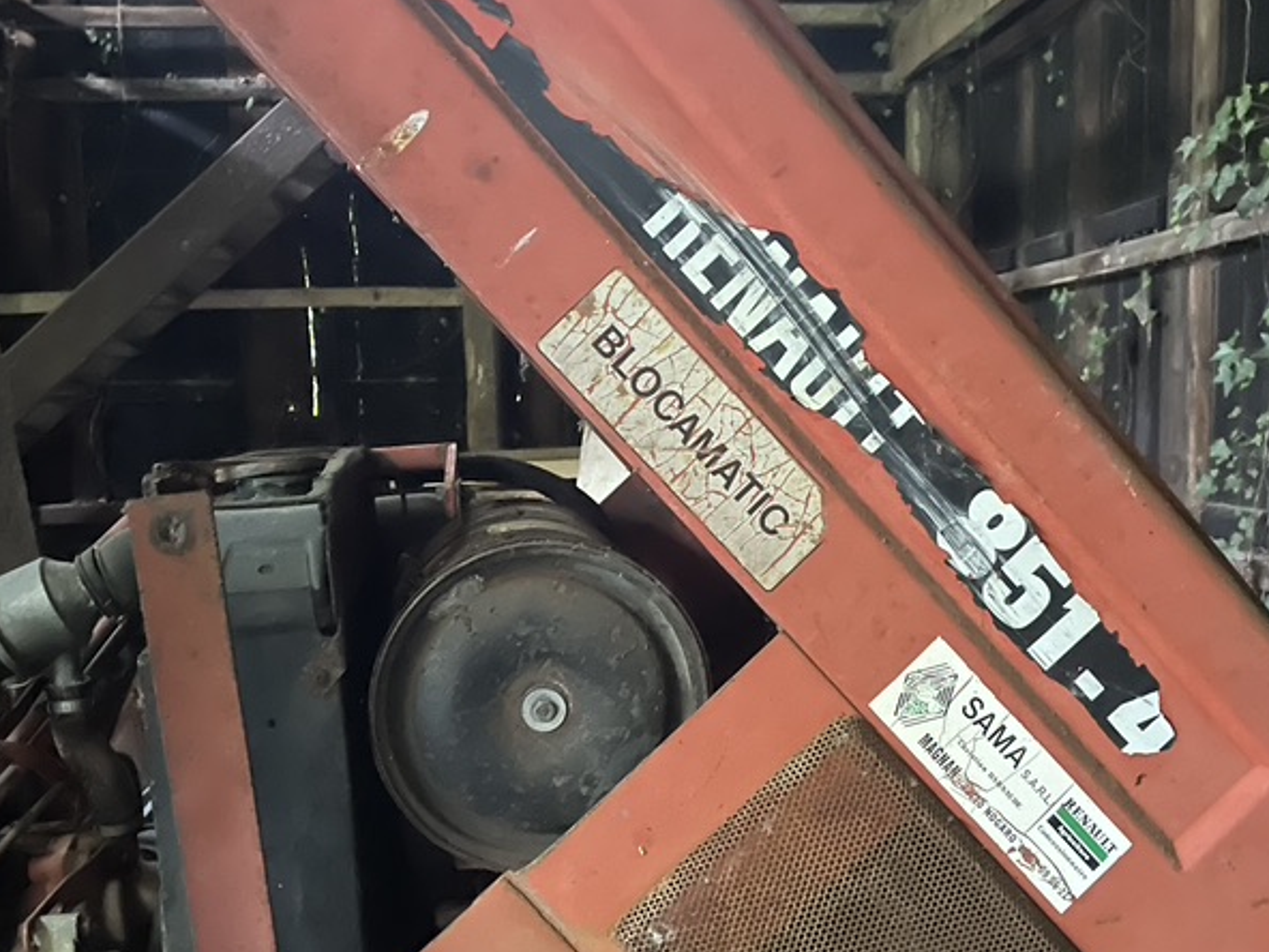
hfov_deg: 42.1
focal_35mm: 45
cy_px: 564
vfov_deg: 32.1
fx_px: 1650
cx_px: 667
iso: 1250
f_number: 1.6
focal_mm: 4.2
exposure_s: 1/15
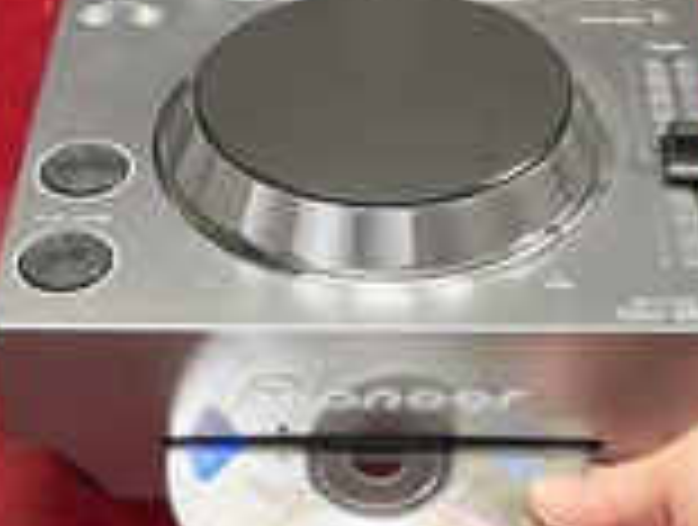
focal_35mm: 88
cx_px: 320
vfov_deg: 16.8
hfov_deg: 22.2
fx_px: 1779
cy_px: 173
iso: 200
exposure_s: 1/13
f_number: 2.8
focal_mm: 6
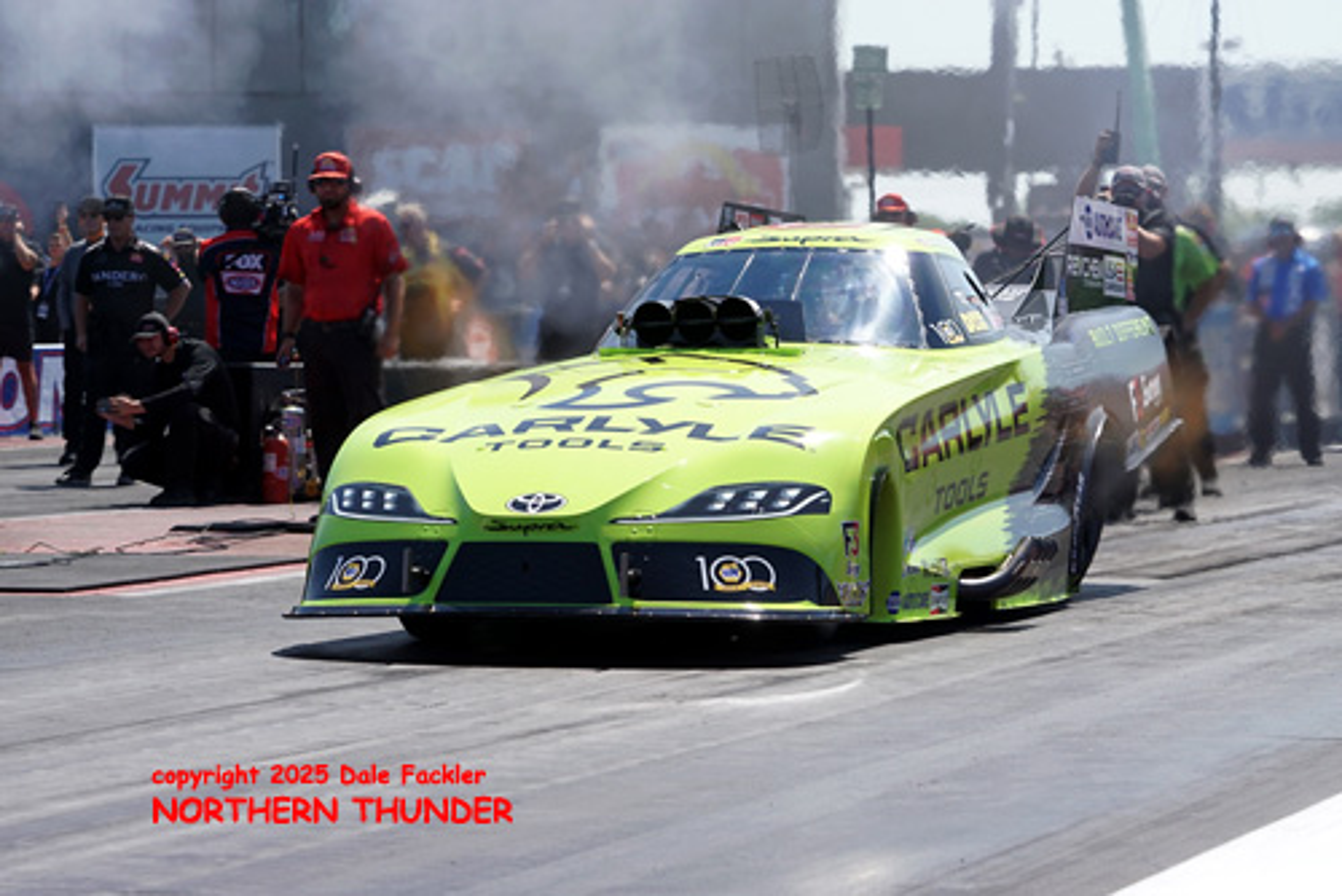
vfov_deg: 10.2
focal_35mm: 135
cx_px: 671
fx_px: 5035
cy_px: 448
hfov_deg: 15.2
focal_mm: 90
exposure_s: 1/1000
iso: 320
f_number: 6.3
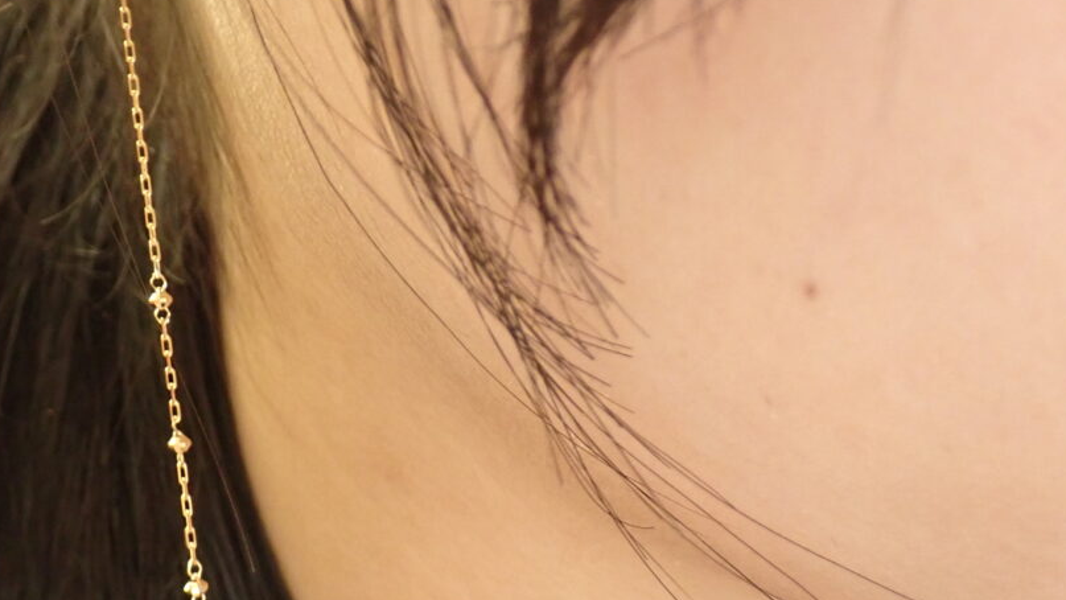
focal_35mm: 94
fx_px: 2657
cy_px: 194
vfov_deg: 12.9
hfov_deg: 22.5
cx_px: 292
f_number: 3.5
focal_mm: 10.35
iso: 800
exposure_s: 1/50
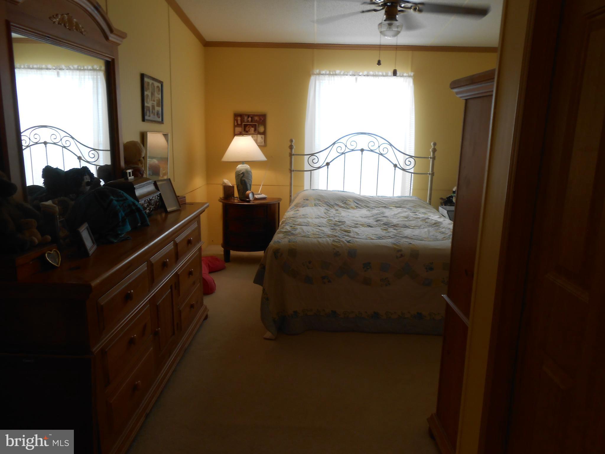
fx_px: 454
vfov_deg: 53.1
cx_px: 302
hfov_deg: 67.3
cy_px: 227
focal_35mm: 26
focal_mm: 4.6
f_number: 3.5
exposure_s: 1/40
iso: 80
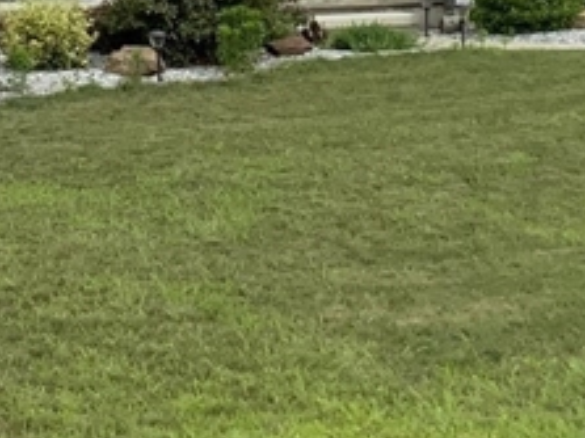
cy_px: -317
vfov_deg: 10.5
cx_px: 100
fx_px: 2246
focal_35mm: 133
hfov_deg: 14.7
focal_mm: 3
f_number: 1.8
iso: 20
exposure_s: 1/2959
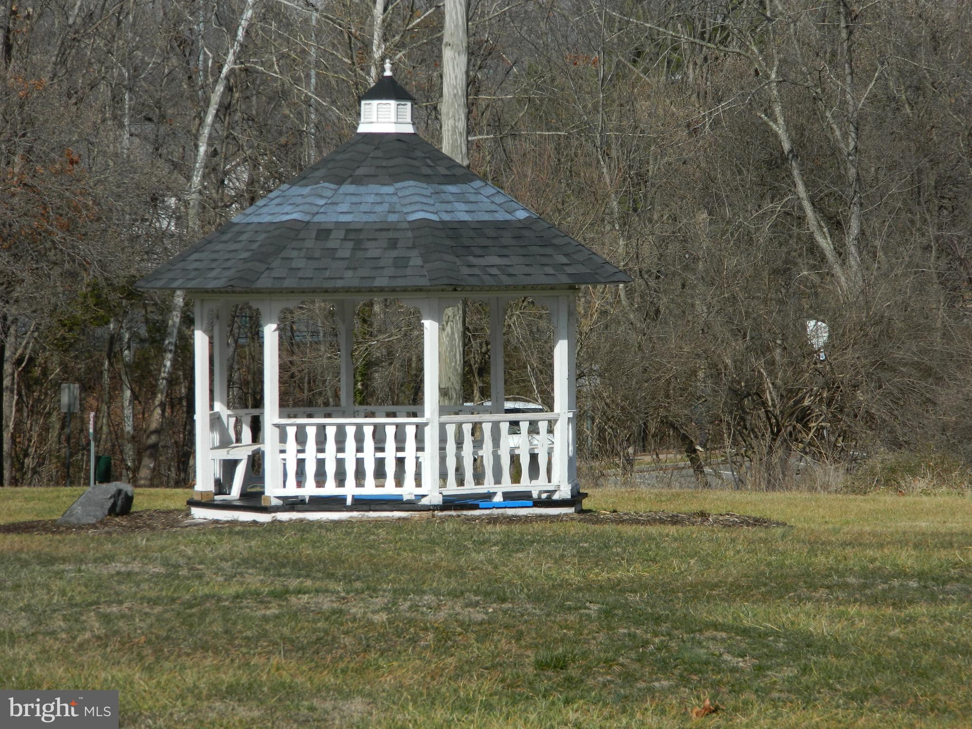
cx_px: 486
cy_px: 364
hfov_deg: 9.0
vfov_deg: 6.7
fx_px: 6206
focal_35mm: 221
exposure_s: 1/640
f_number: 5.4
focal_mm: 39.7
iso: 80
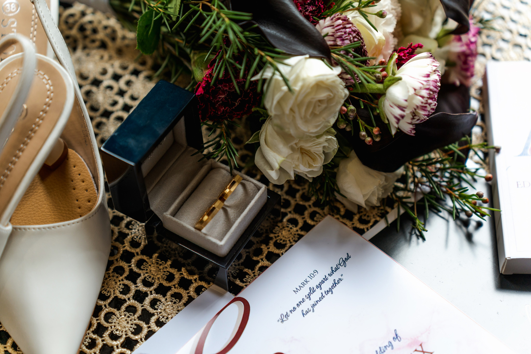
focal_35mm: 75
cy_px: 177
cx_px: 266
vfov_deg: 18.2
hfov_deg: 27.0
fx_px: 1106
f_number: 2.8
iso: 200
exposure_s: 1/125
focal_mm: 75
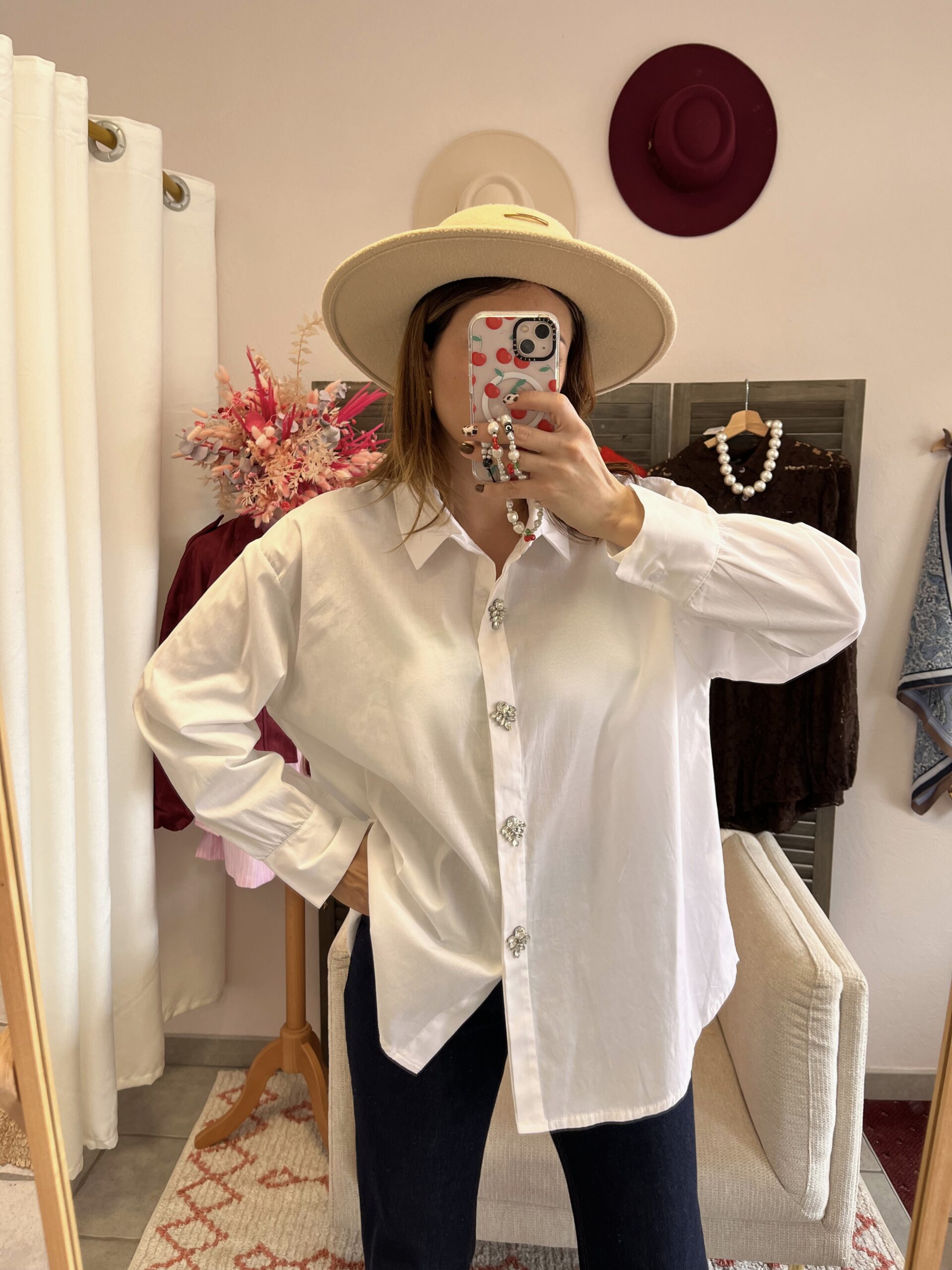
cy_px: 635
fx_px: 953
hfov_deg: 53.1
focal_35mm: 26
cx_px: 476
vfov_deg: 67.3
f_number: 1.6
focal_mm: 5.1
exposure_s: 1/121
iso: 80
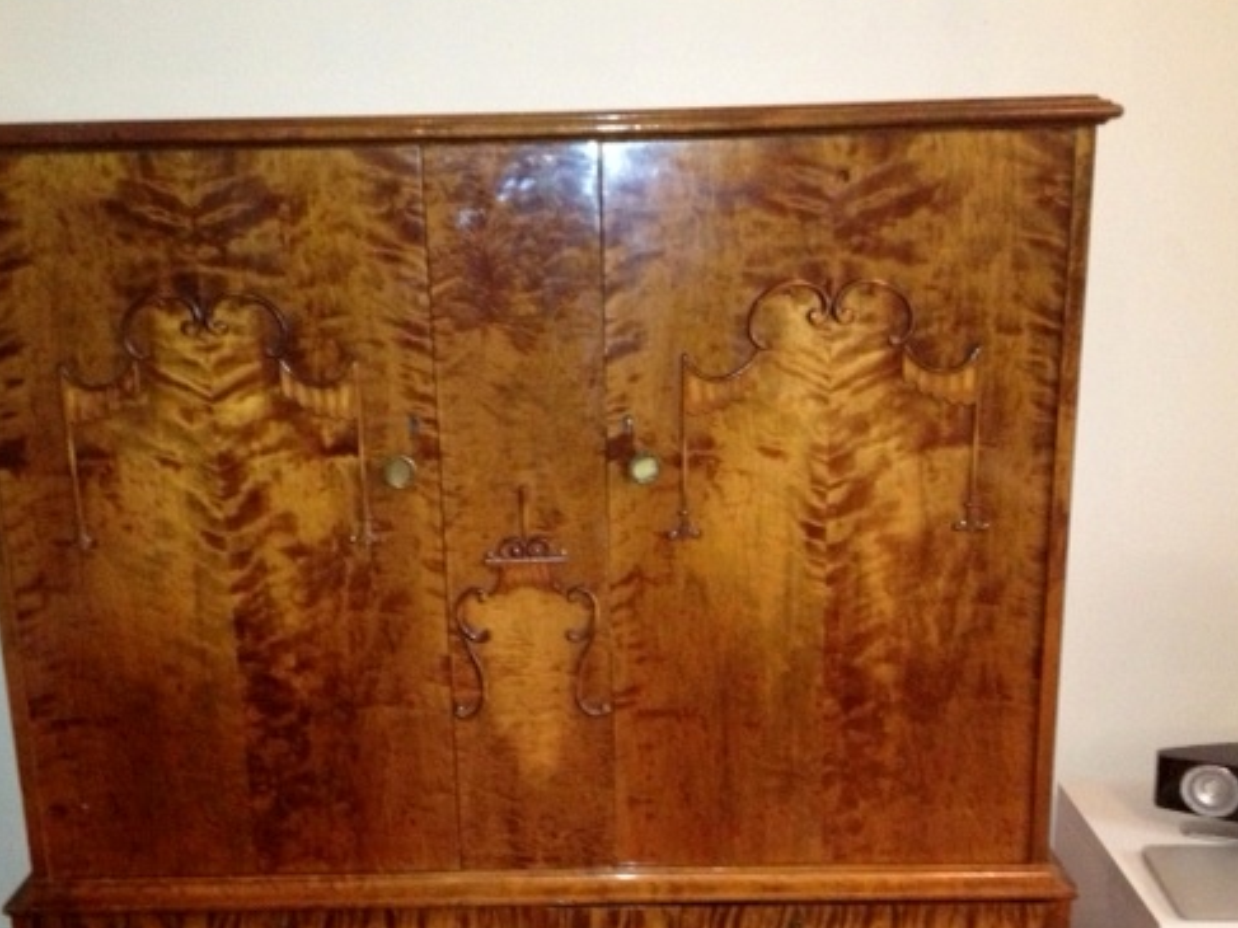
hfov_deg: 41.2
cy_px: 572
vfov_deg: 31.4
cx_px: 577
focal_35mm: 46
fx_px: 1645
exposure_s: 1/16
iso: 500
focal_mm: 4.28
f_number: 2.4
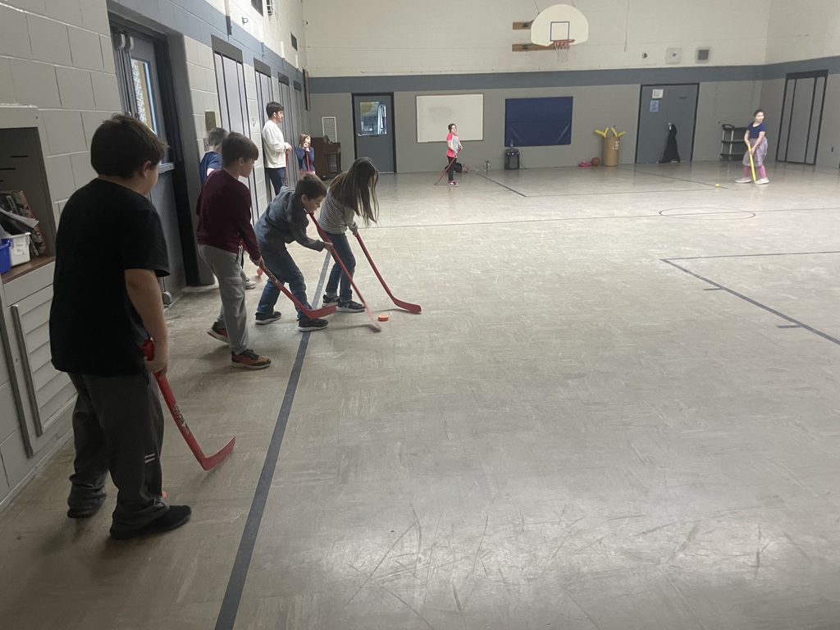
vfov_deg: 53.1
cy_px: 315
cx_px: 420
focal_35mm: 26
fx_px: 631
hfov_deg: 67.3
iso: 250
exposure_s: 1/60
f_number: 1.6
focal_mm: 4.2
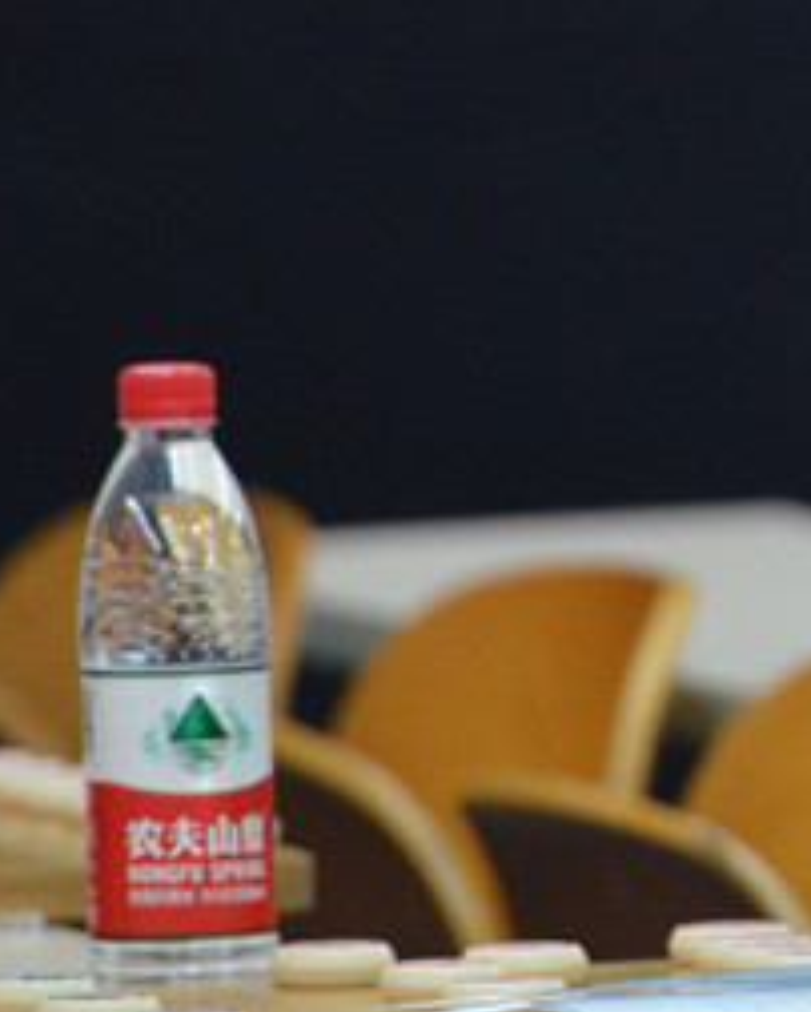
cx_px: 1662
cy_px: 161
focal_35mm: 1002
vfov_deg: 1.9
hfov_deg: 1.5
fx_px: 30027
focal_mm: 200
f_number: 2.8
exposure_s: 1/125
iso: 2500
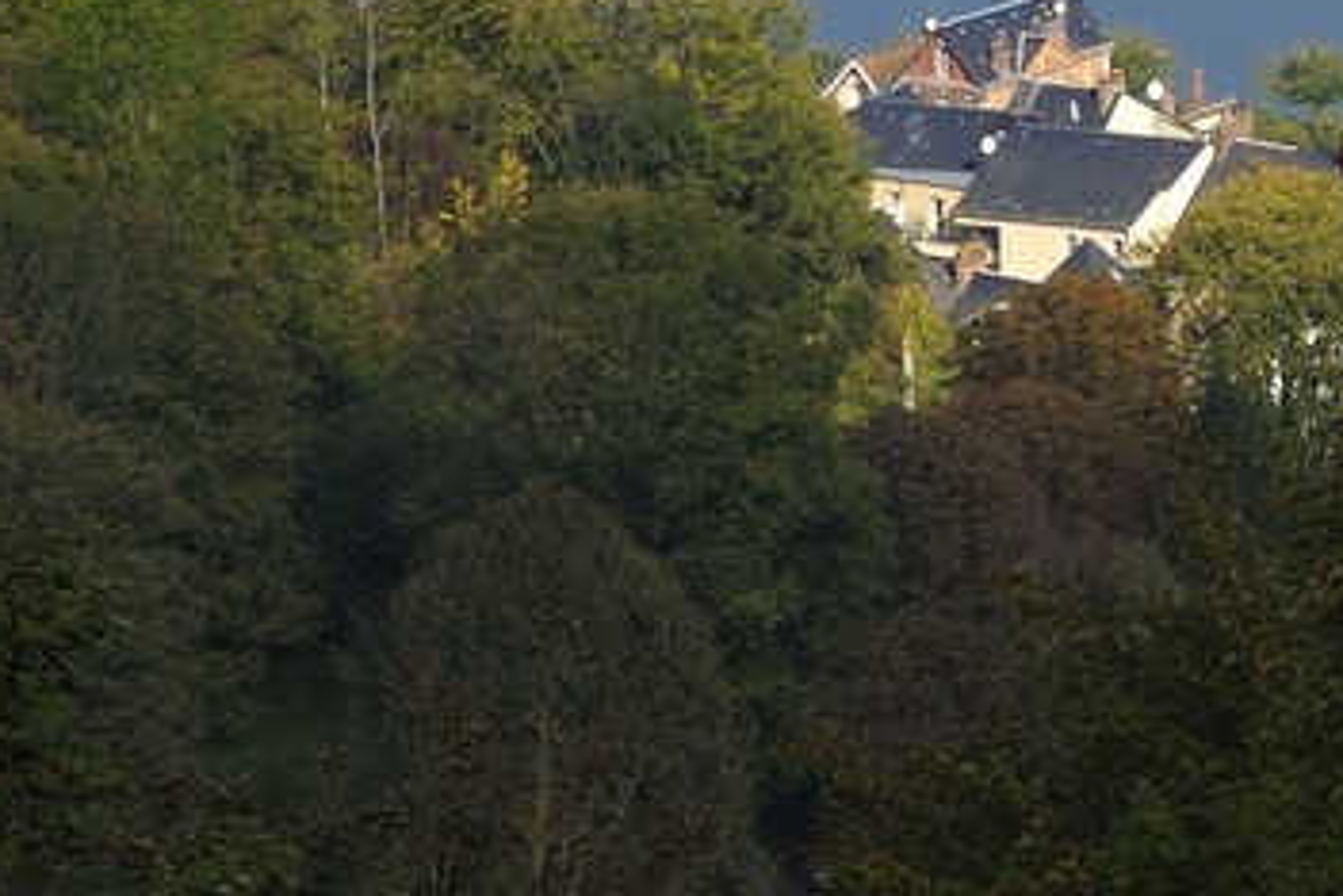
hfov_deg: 7.6
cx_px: 2981
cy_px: -957
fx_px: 9512
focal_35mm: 255
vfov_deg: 5.3
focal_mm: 56
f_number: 10
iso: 200
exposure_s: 1/200
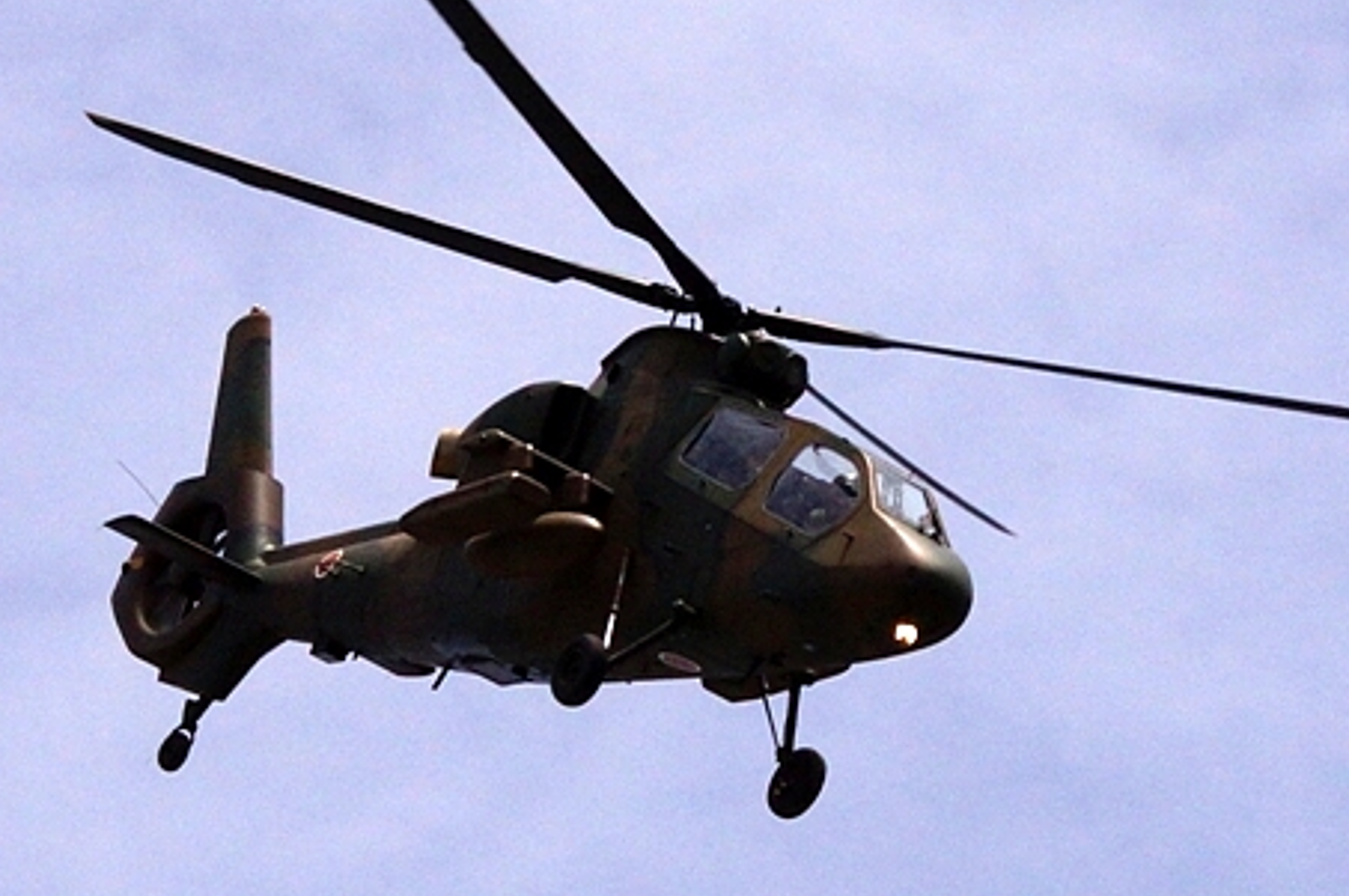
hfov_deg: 8.9
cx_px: 736
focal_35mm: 232
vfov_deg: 5.9
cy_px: 436
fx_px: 8684
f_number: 13
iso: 800
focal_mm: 70
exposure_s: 1/2500
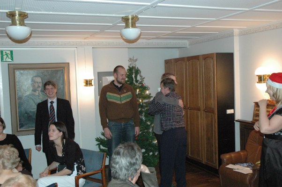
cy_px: 94
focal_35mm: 40
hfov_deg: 48.0
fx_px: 317
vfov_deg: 32.9
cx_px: 141
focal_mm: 27
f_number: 5
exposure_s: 1/60
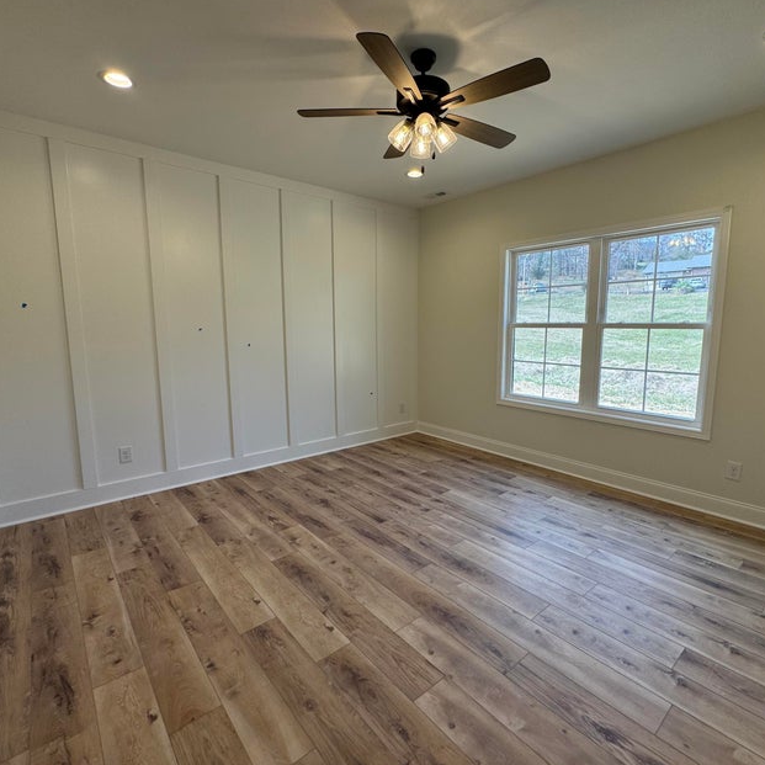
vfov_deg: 84.0
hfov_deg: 83.9
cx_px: 401
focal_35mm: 17
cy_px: 381
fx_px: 425
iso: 40
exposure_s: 1/167
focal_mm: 2.22
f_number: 2.2
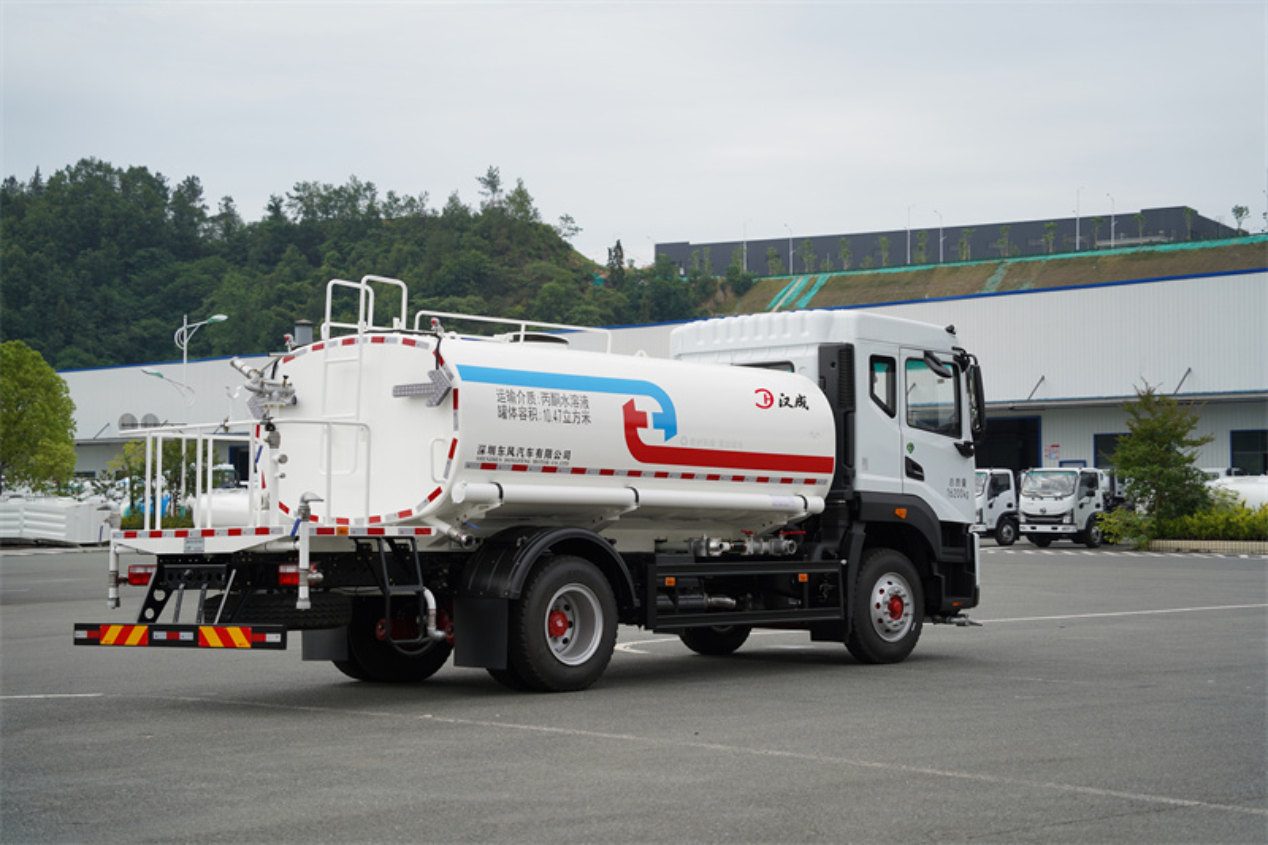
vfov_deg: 18.7
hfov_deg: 27.7
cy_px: 422
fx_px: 2571
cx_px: 634
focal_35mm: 73
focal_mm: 73
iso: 125
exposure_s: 1/800
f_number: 4
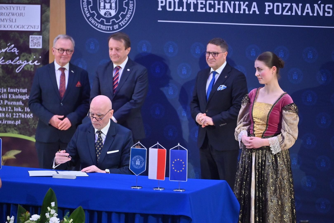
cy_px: 112
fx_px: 1670
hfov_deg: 11.4
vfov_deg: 7.6
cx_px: 167
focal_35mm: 180
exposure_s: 1/400
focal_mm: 180
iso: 3200
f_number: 2.8
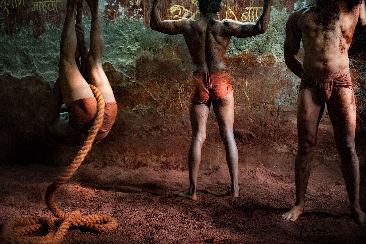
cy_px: 122
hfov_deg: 41.1
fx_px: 488
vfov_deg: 28.0
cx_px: 183
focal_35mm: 48
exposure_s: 1/80
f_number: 2.8
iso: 5000
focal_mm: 48
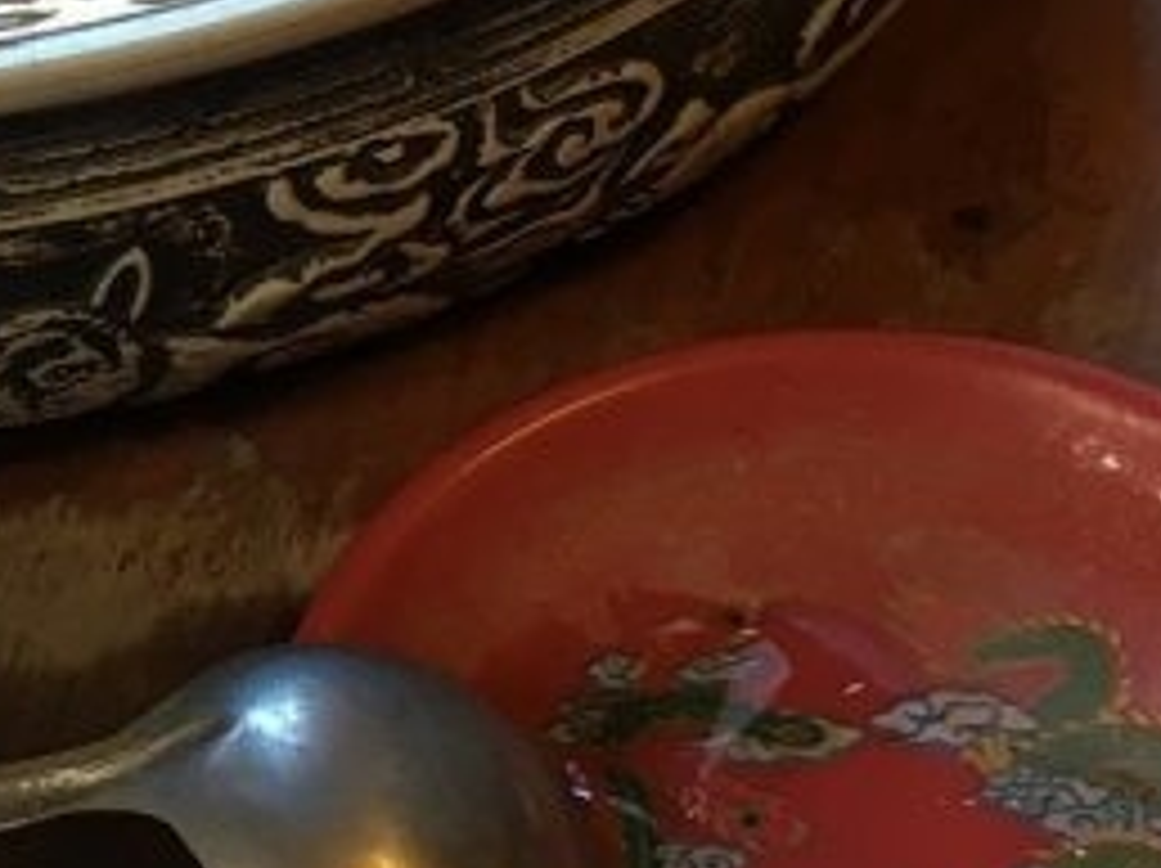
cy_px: -148
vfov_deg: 12.1
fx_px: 4021
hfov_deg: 16.1
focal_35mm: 120
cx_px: -38
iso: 50
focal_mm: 4.15
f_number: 2.2
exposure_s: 1/30
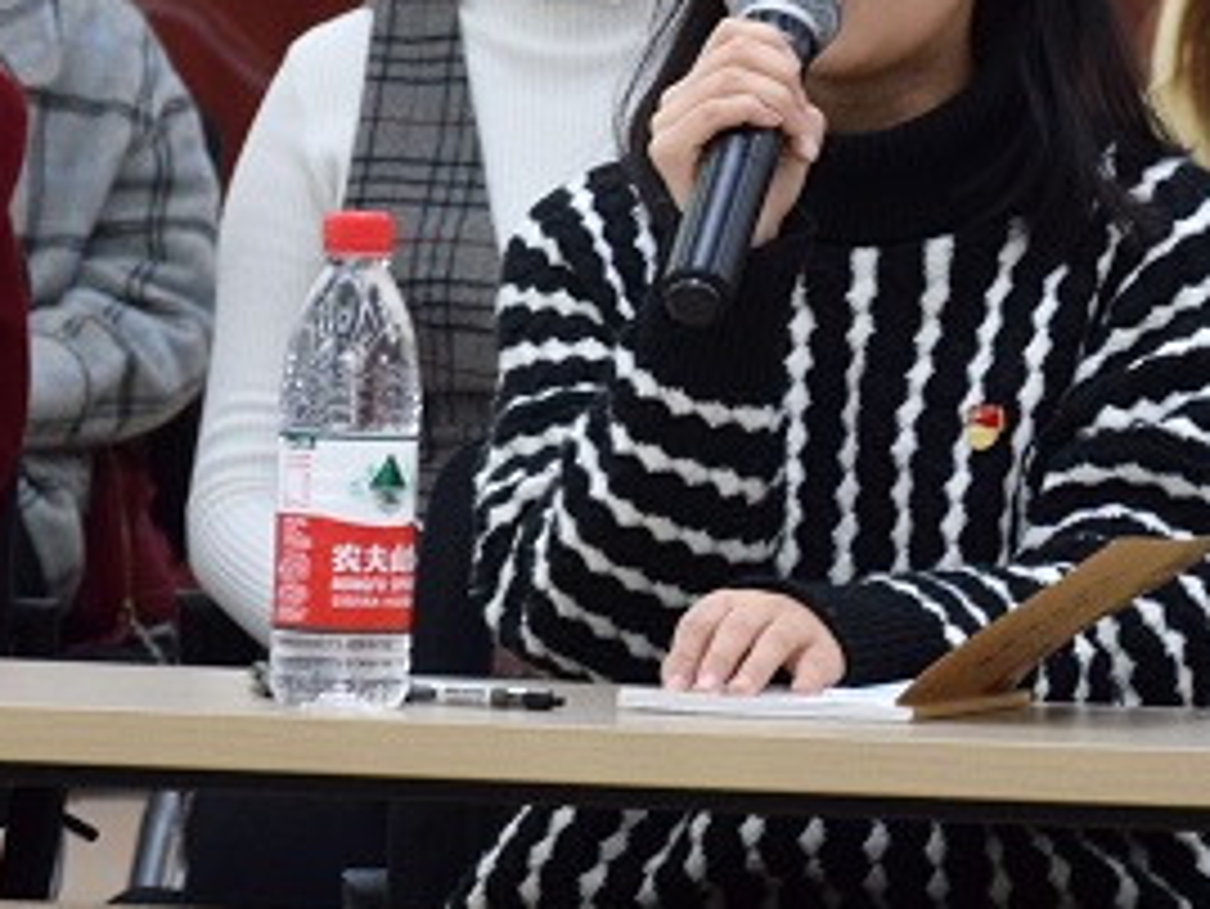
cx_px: 891
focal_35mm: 434
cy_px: 256
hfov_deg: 4.6
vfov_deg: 3.4
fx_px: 15177
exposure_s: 1/80
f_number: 5.6
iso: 800
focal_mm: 90
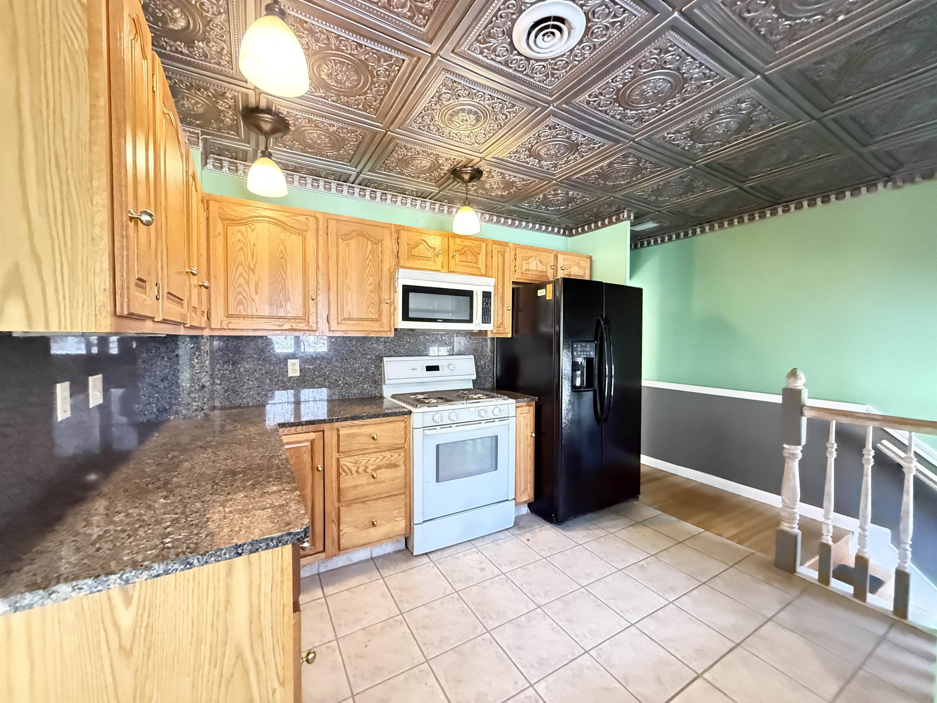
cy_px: 352
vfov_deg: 85.7
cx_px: 468
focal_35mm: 14
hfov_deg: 102.1
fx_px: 379
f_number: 2.2
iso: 1250
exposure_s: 1/52
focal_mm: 2.22
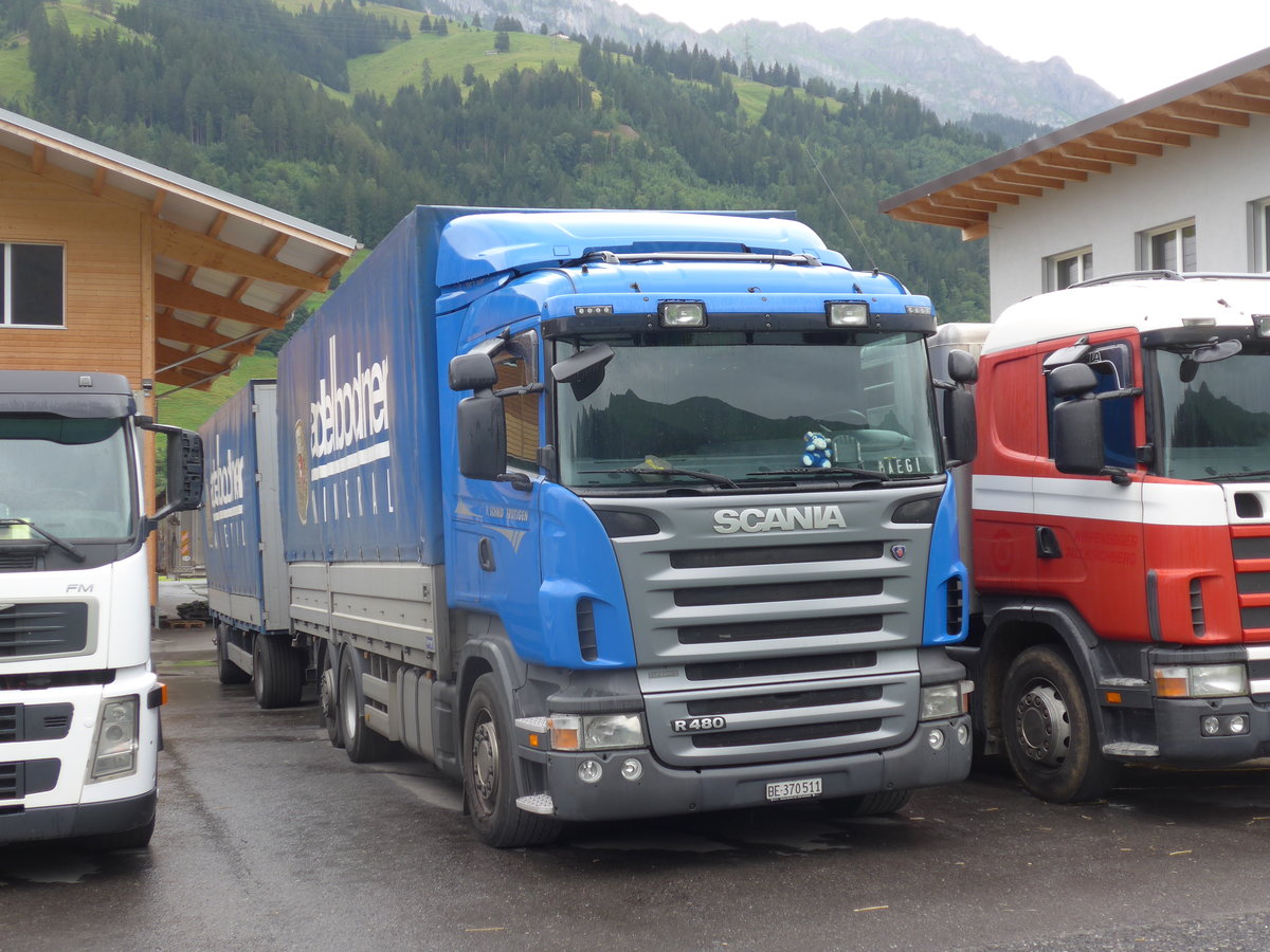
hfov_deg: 41.2
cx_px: 635
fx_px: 1688
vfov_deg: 31.5
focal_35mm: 46
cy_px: 476
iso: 80
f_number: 3
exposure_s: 1/125
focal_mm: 9.5
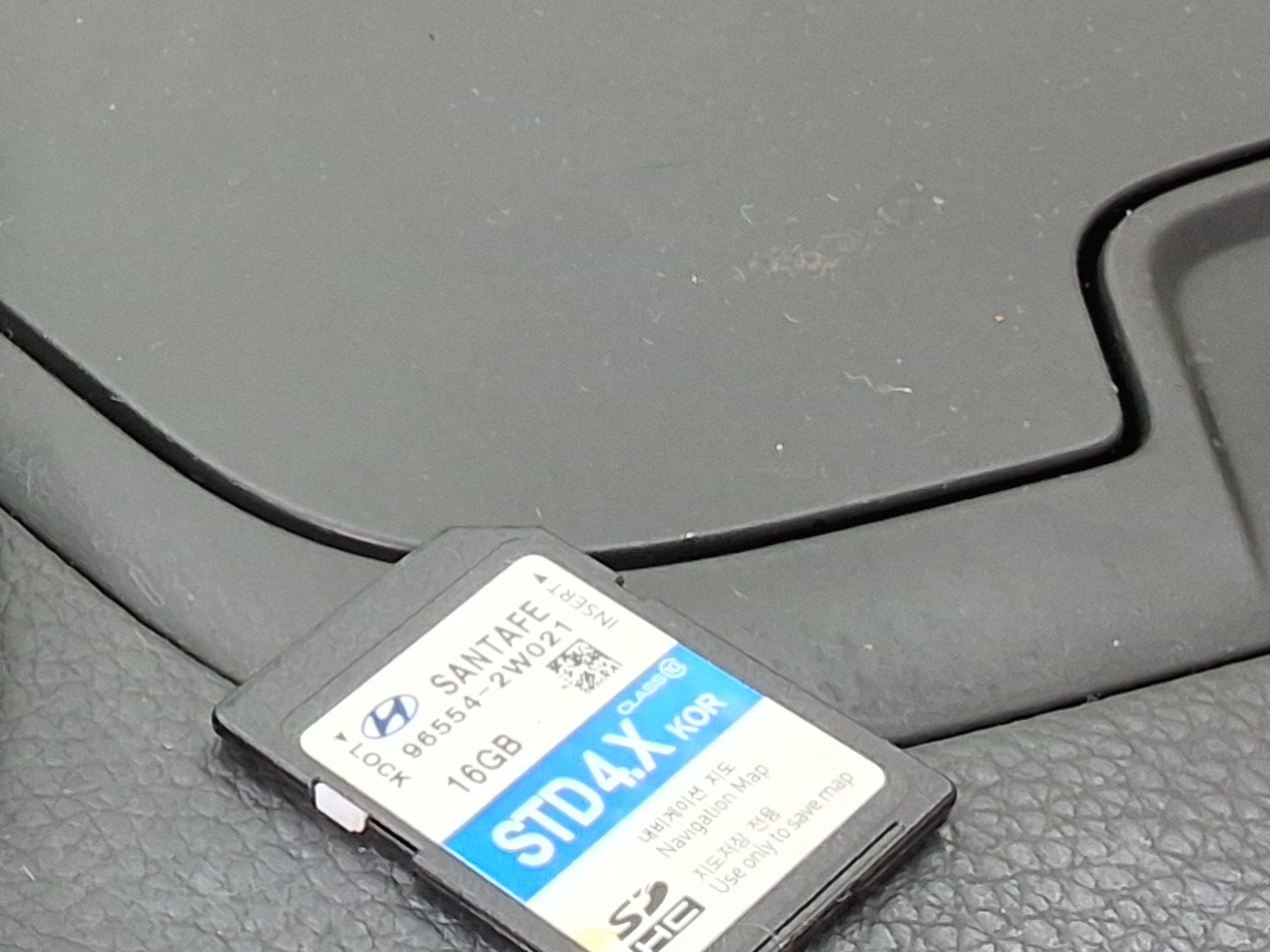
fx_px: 3668
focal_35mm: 100
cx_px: -89
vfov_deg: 14.8
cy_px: 364
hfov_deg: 18.9
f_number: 1.9
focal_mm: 2.91
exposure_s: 1/40
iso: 200
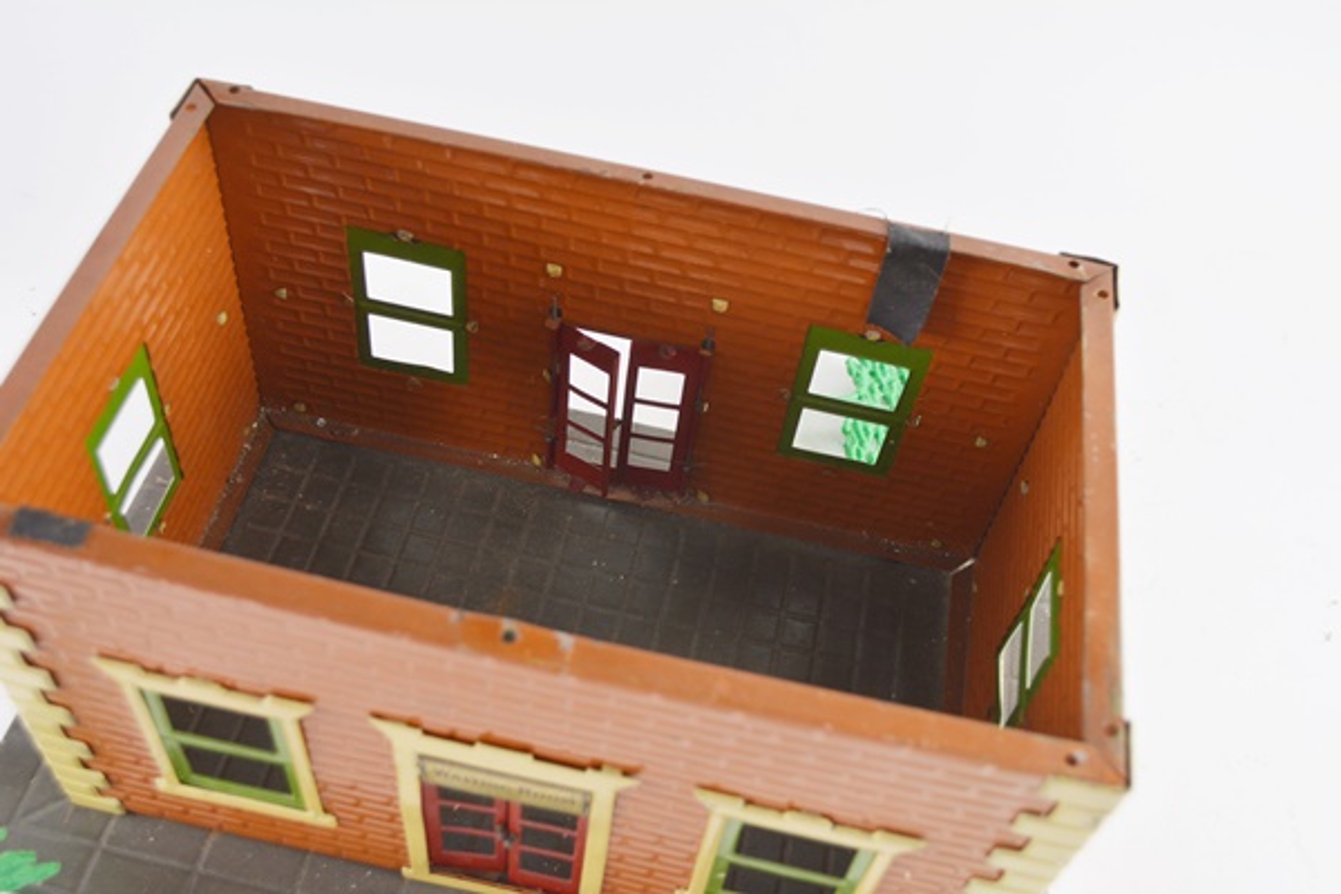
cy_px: 447
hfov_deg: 53.1
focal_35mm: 36
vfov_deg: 36.9
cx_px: 670
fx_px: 1341
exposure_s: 1/100
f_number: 5
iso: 400
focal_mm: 24
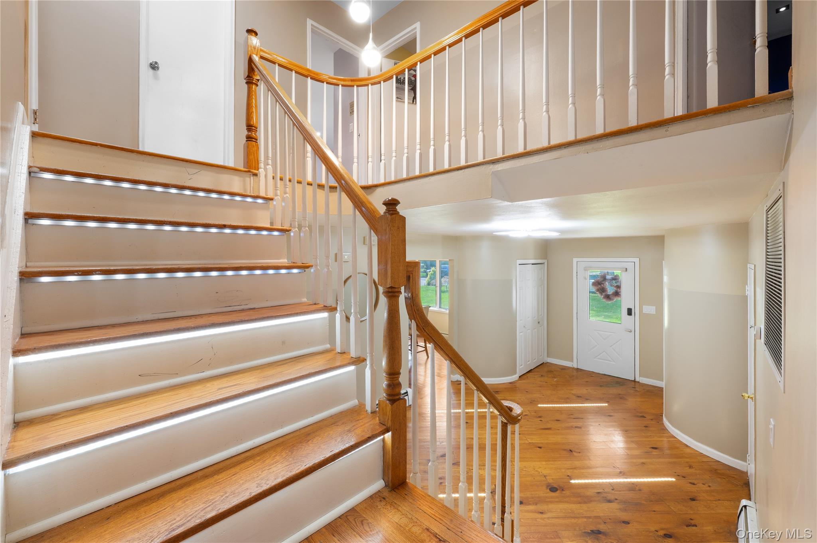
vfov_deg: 81.1
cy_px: 272
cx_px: 408
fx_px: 317
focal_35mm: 14
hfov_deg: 104.3
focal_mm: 14
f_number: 13
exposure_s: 1/3
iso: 400
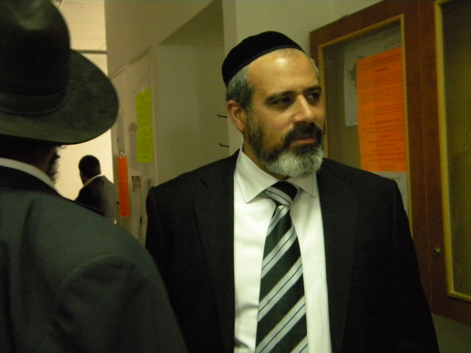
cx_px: 236
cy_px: 176
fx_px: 558
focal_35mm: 41
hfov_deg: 45.8
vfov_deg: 35.1
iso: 800
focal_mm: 7.3
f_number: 3.8
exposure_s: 1/54.6
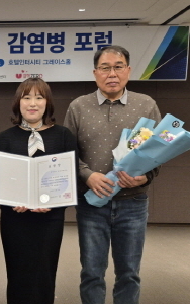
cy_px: 172
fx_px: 430
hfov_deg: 23.2
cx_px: -27
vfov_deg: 38.8
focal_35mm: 52
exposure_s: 1/100
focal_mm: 5.4
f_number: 1.8
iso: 640
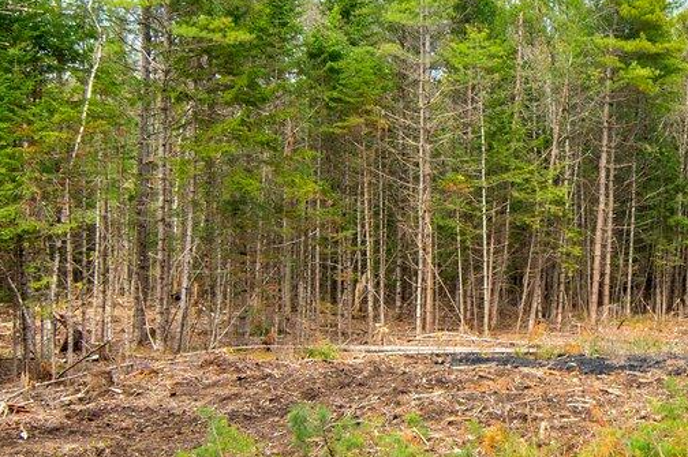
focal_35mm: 65
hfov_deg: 29.4
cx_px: 653
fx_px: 1241
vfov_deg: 20.9
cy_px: 240
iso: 100
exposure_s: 1/250
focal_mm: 16
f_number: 9
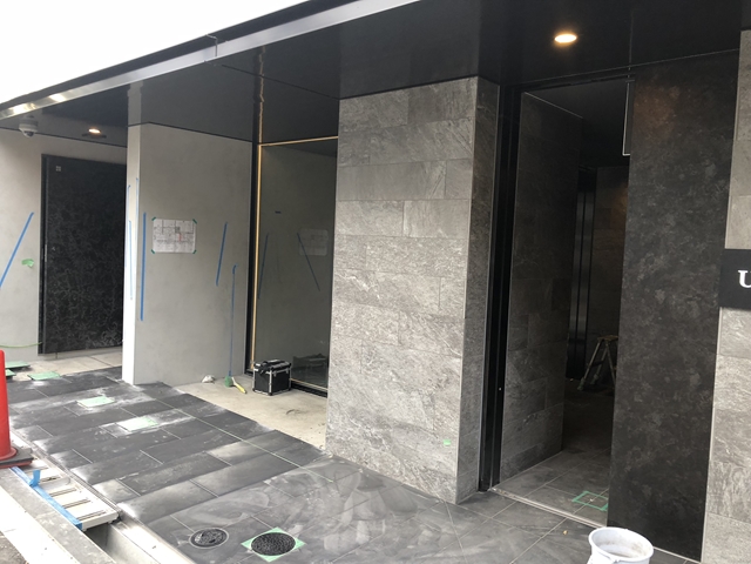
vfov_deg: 49.7
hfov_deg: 63.4
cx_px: 376
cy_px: 282
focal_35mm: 28
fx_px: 607
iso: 25
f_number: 1.8
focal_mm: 3.99
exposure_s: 1/33
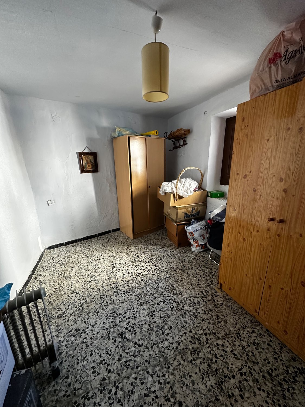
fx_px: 164
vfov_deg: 102.1
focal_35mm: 14
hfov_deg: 85.7
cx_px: 152
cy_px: 204
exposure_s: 1/50
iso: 400
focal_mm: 2.22
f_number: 2.2
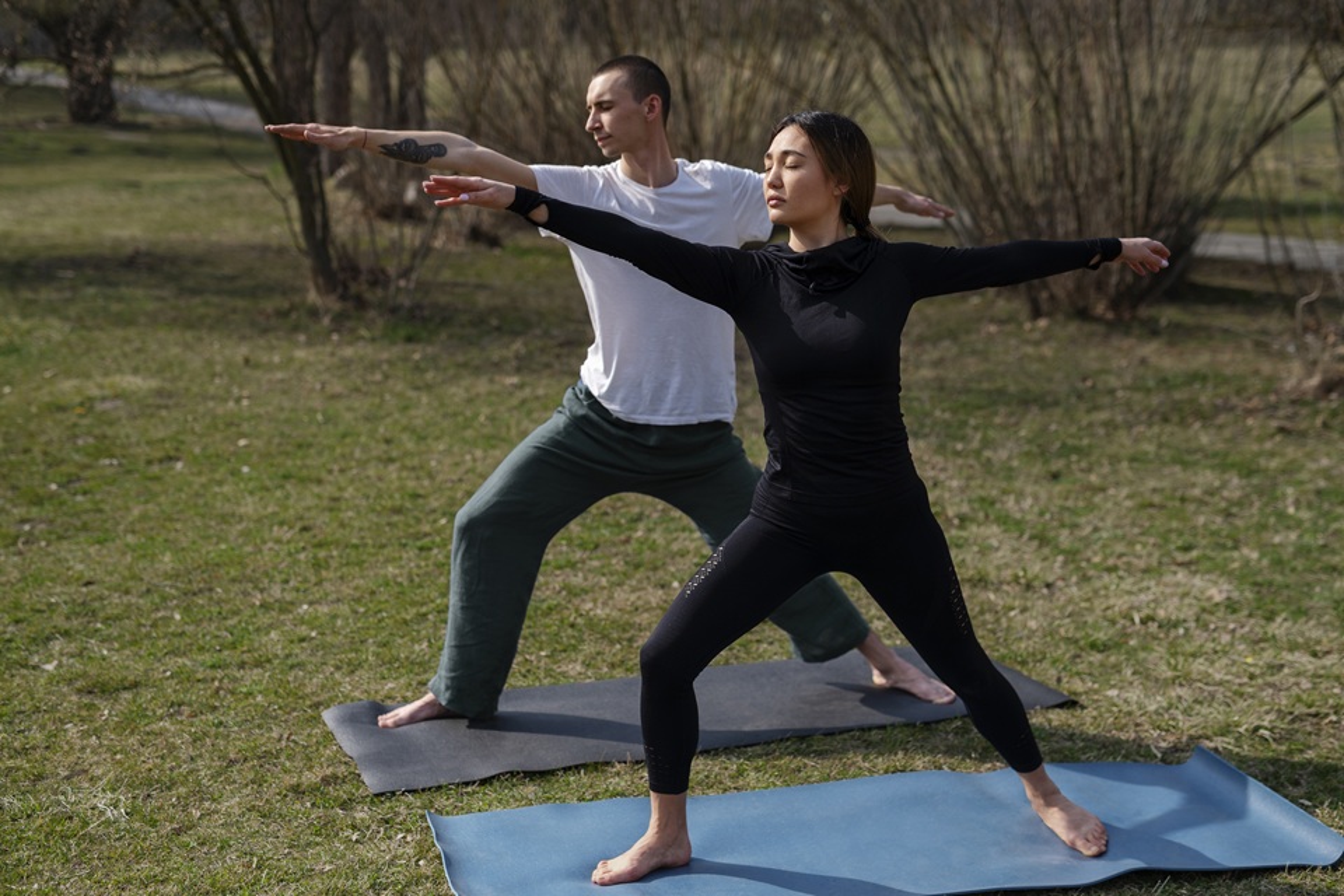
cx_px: 672
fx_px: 1867
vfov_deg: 27.0
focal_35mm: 50
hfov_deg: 39.6
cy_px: 448
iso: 320
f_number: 2.5
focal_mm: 50
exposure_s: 1/6400
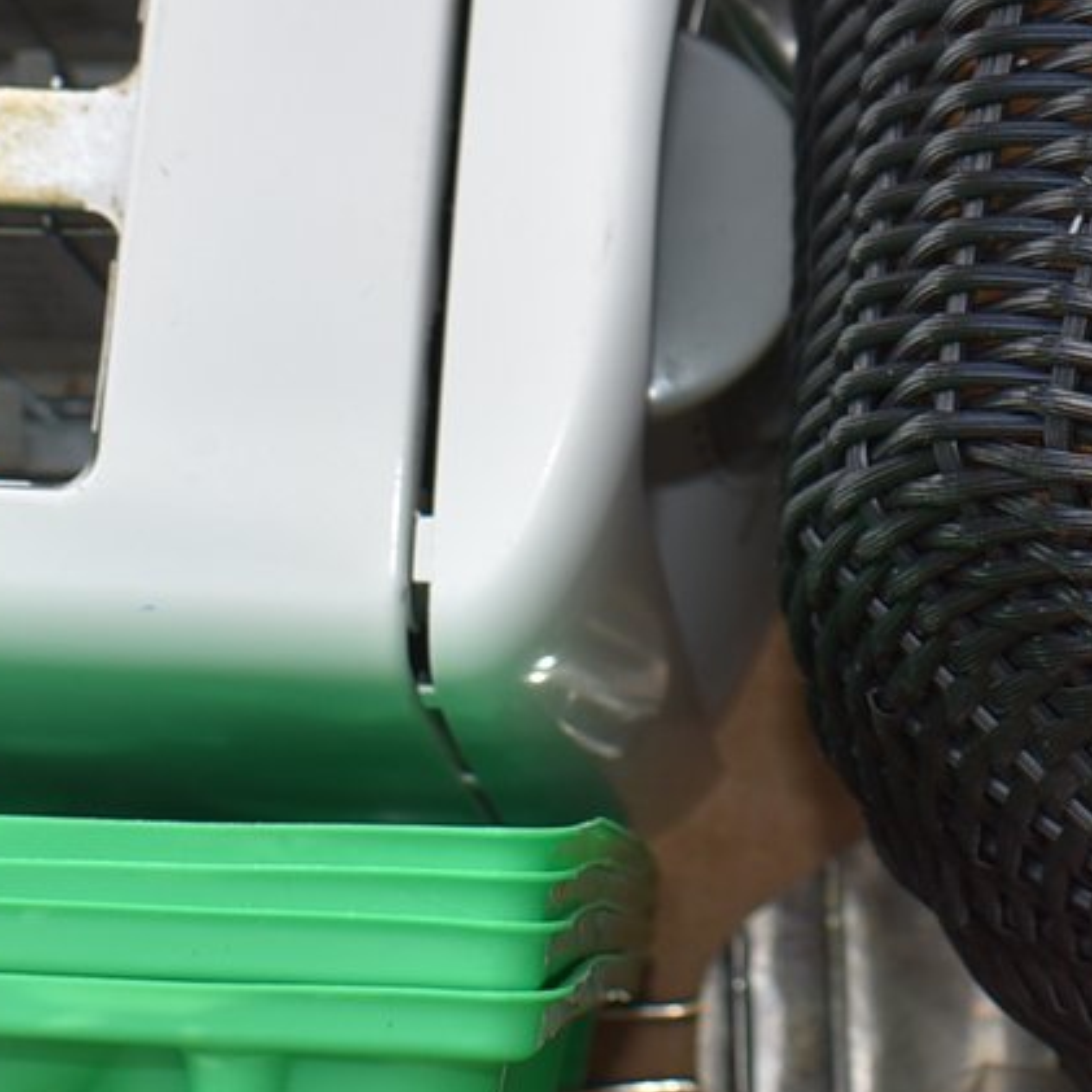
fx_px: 3676
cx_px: 962
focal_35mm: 103
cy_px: -115
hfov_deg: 16.7
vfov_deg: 16.4
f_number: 5
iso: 100
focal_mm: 20
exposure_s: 1/200
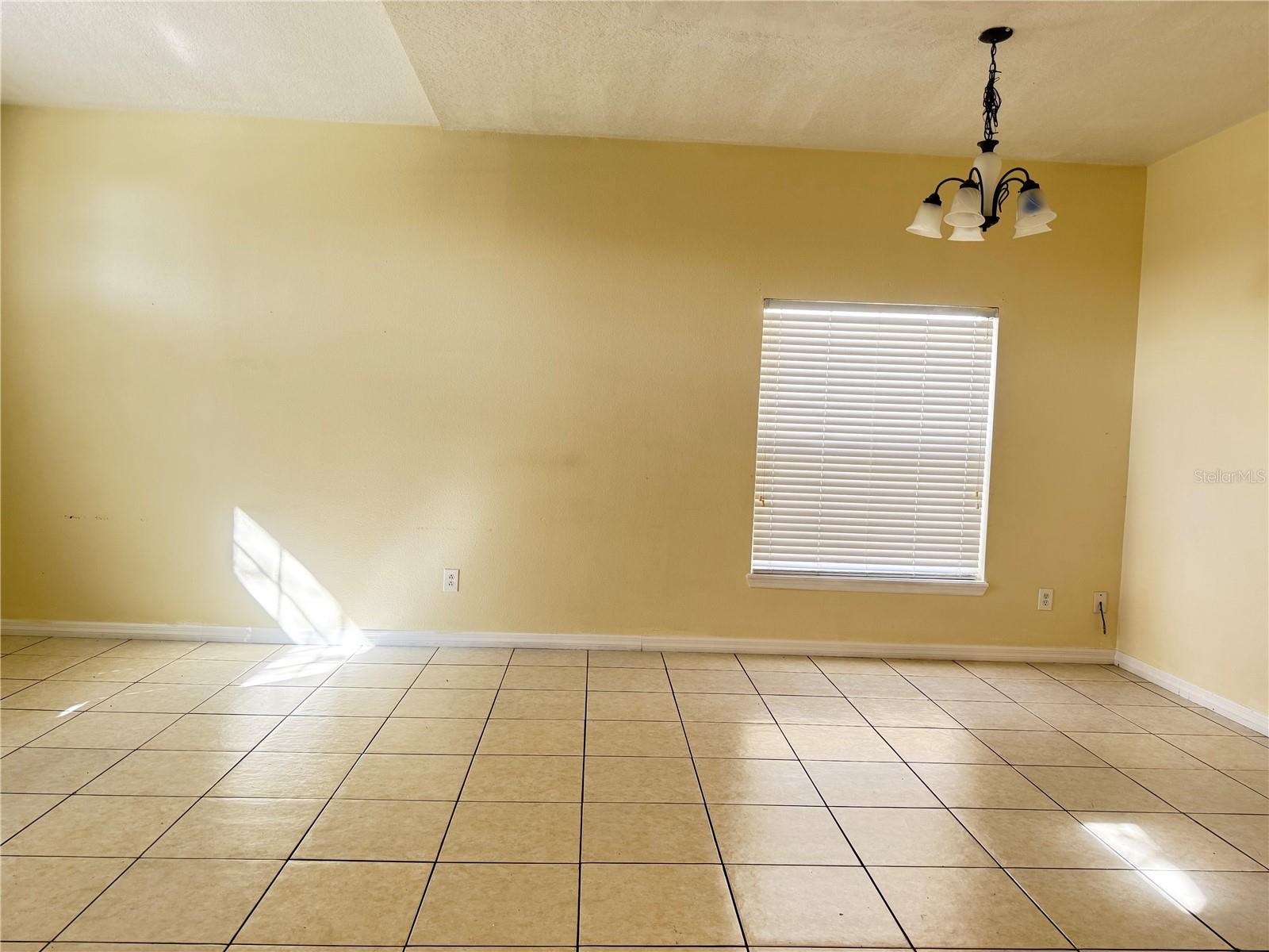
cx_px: 634
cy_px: 476
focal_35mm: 24
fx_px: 880
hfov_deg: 71.6
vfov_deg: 56.8
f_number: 1.78
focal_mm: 6.76
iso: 160
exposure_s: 1/121
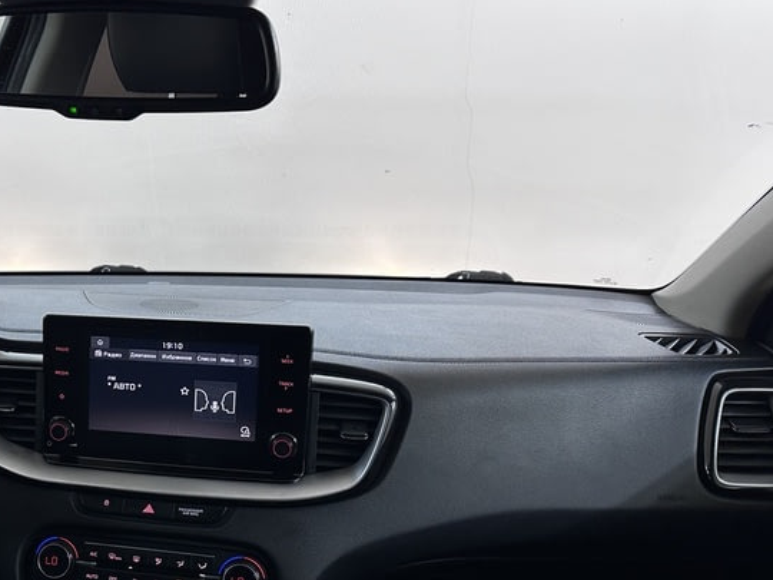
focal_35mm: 40
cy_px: 399
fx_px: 893
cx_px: 147
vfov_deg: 35.5
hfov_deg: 44.4
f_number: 1.78
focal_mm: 6.86
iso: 125
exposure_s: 1/100
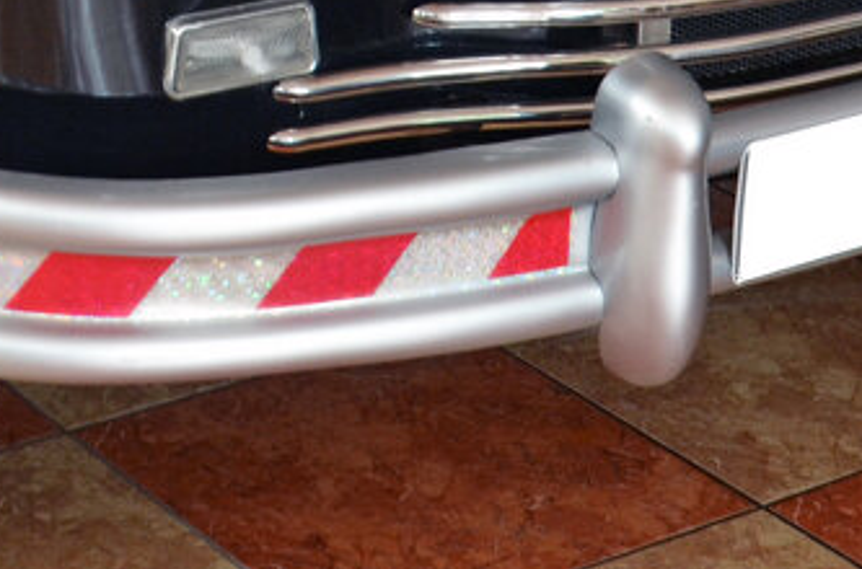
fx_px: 2841
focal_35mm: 119
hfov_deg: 17.2
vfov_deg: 10.8
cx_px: 251
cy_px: -413
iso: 450
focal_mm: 22
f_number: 4
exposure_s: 1/60
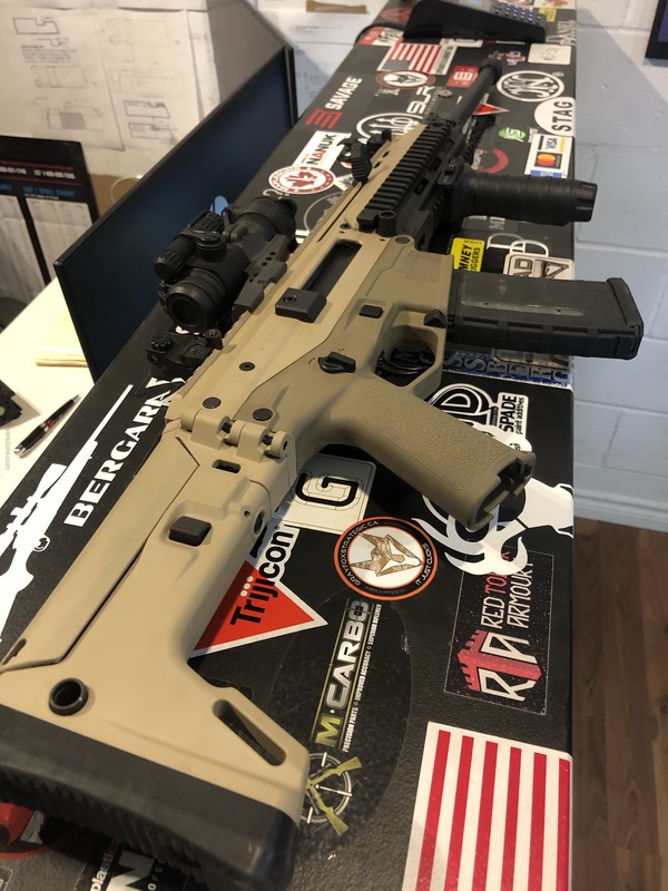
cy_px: 446
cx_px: 334
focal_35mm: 28
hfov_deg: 49.7
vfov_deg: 63.4
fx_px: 720
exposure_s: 1/15
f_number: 1.8
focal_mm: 3.99
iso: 64
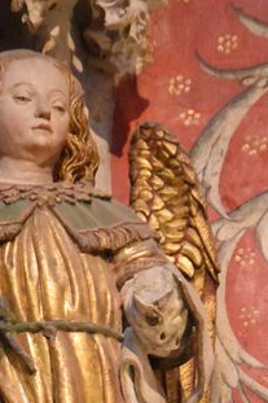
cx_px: 25
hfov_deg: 3.3
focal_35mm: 422
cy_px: 411
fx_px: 4719
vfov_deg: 4.9
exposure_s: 1/100
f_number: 4.8
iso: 12800
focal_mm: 125
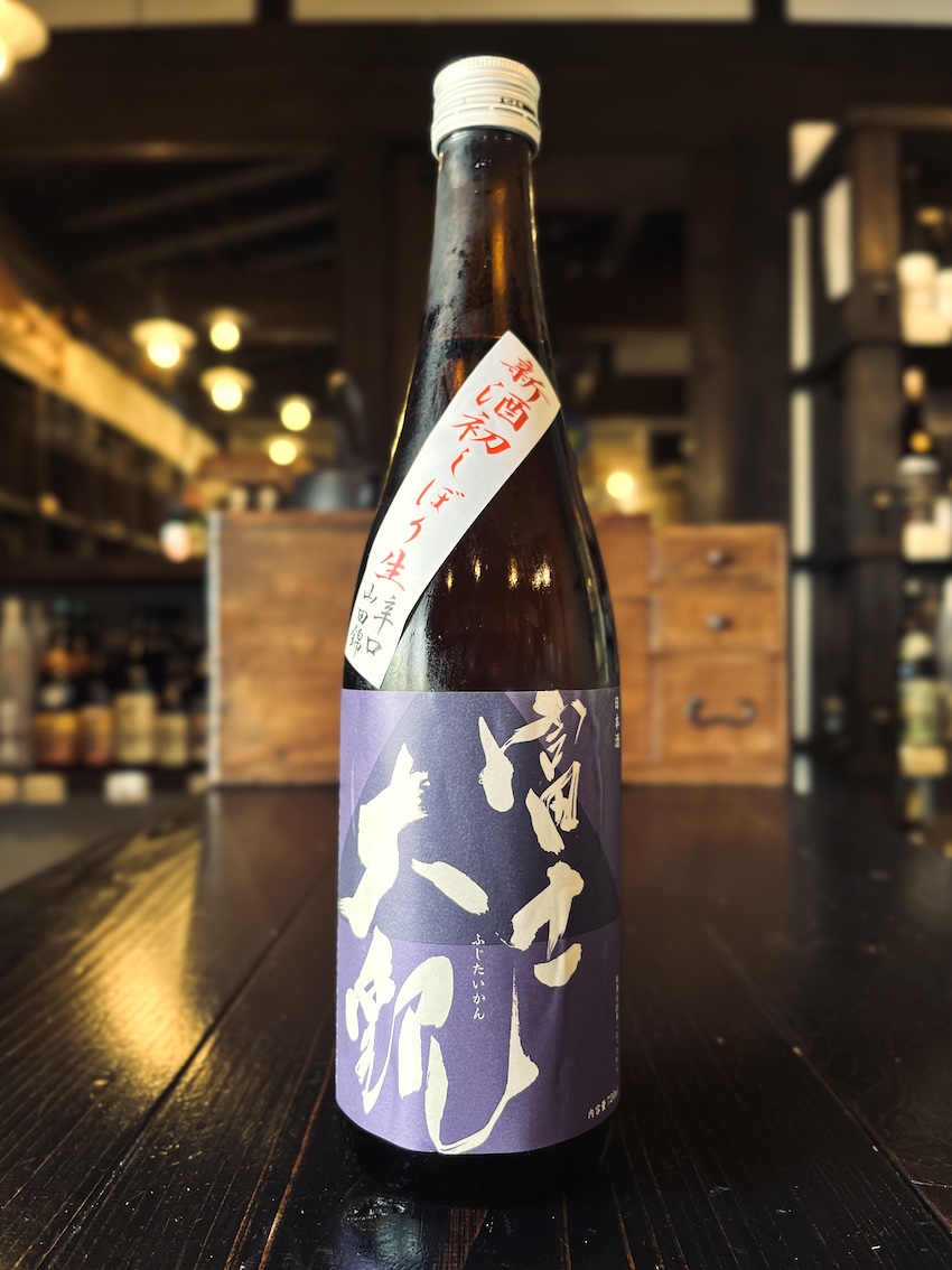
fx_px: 954
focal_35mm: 26
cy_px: 635
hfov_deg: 53.0
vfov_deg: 67.3
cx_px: 476
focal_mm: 5.1
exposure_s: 1/50
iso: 100
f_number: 1.6
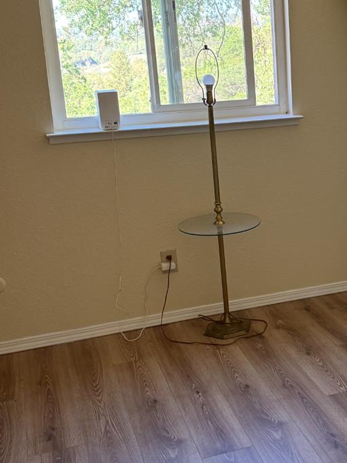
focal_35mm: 53
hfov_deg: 26.7
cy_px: 206
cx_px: 306
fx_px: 709
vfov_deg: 36.1
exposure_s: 1/120
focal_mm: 6.76
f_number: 1.78
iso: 200
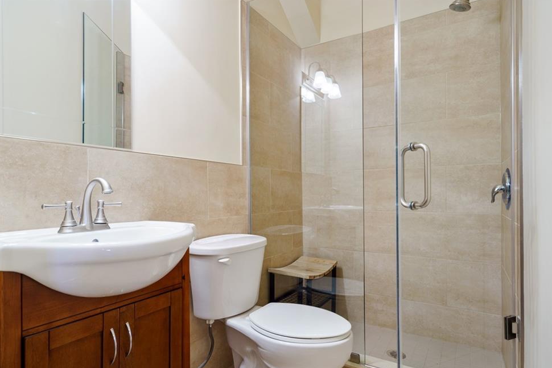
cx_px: 278
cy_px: 191
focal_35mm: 19
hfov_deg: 86.9
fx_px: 291
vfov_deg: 64.6
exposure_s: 1.3
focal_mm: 18
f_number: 9
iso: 320
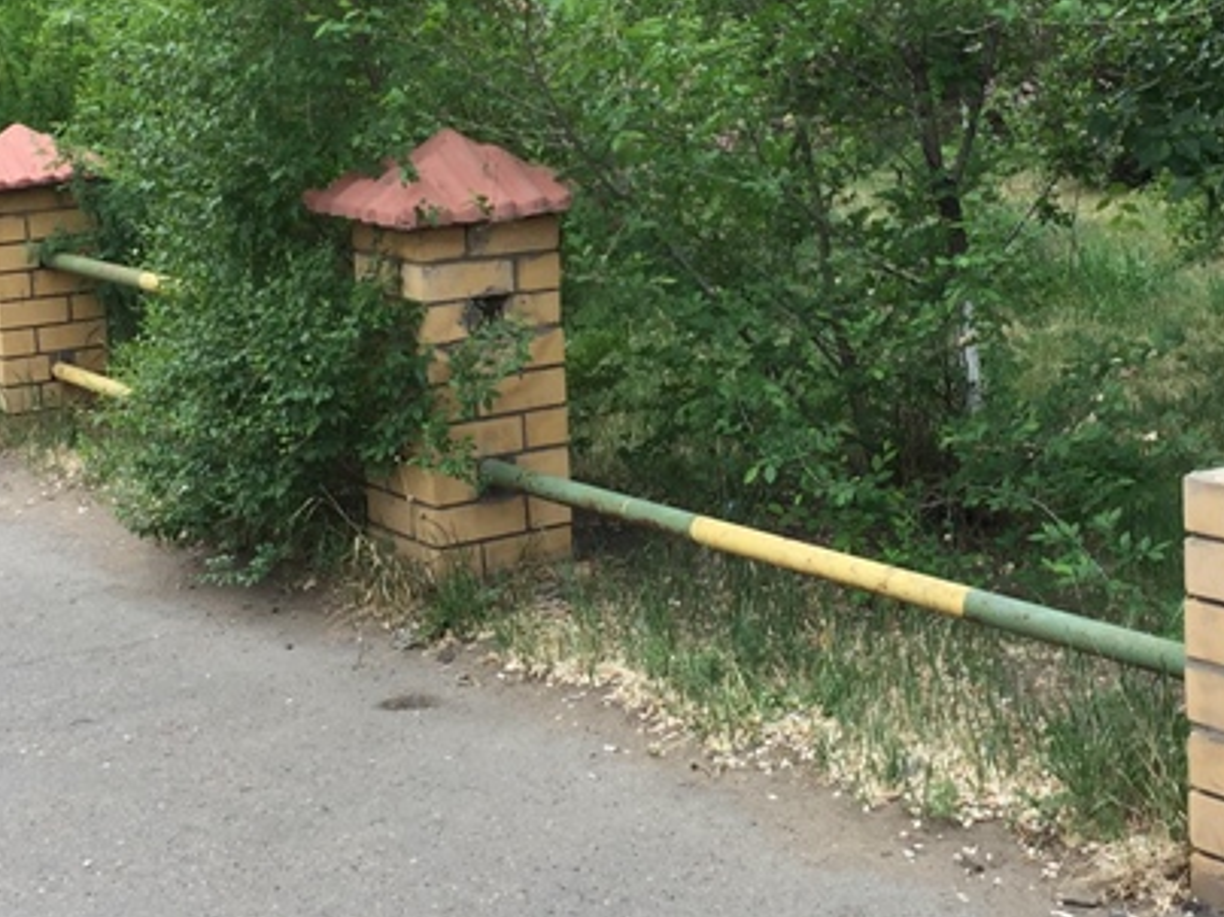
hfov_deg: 27.0
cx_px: 626
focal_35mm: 72
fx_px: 2545
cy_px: 261
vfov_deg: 20.3
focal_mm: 4.15
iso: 32
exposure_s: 1/166
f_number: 2.2
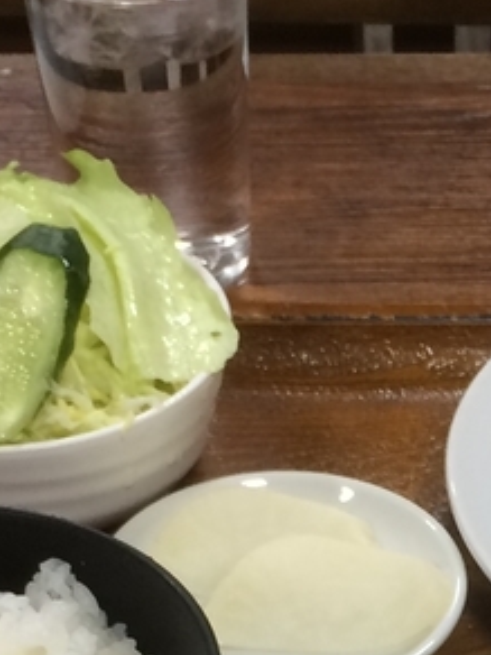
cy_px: 873
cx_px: 558
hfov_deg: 12.2
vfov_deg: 15.7
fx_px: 2251
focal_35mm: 119
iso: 40
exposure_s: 1/40
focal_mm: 4.15
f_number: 2.2
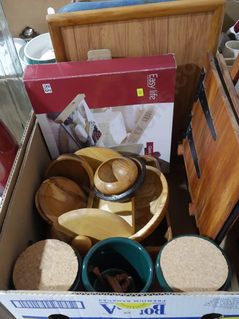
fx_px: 331
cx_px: 120
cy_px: 160
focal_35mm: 36
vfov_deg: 51.3
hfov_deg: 39.7
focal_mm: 18
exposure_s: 1/60
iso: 2000
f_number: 4
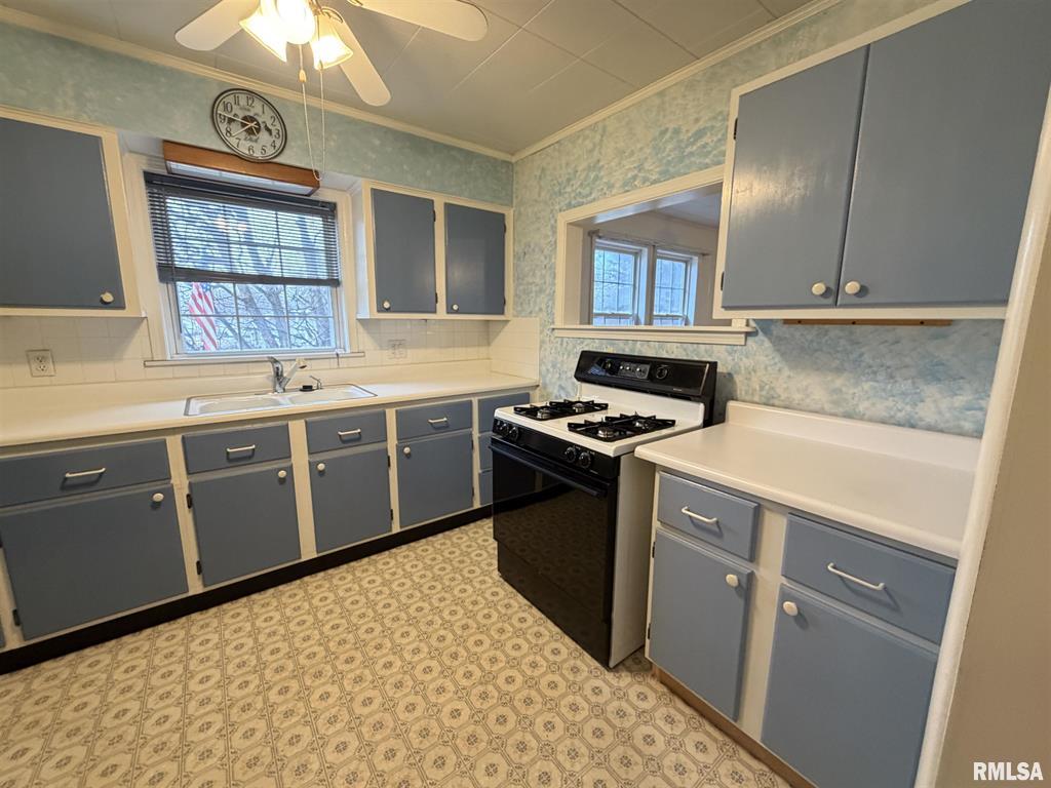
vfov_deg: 85.7
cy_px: 394
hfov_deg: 102.1
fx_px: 425
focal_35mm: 14
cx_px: 526
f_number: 2.2
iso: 320
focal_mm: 2.22
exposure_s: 1/60
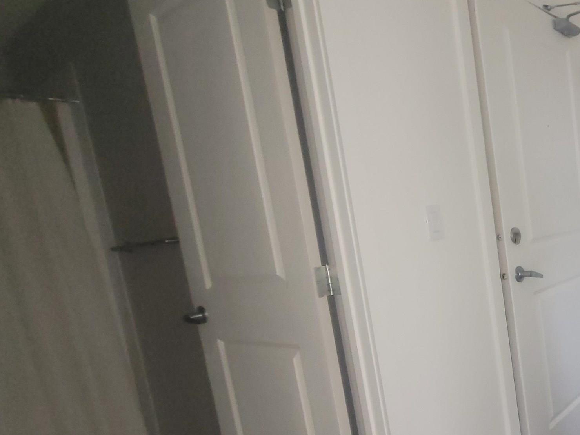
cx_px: 558
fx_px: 452
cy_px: 280
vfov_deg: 50.7
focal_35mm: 27
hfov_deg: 53.7
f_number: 2.2
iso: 320
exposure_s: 1/60
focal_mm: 2.2
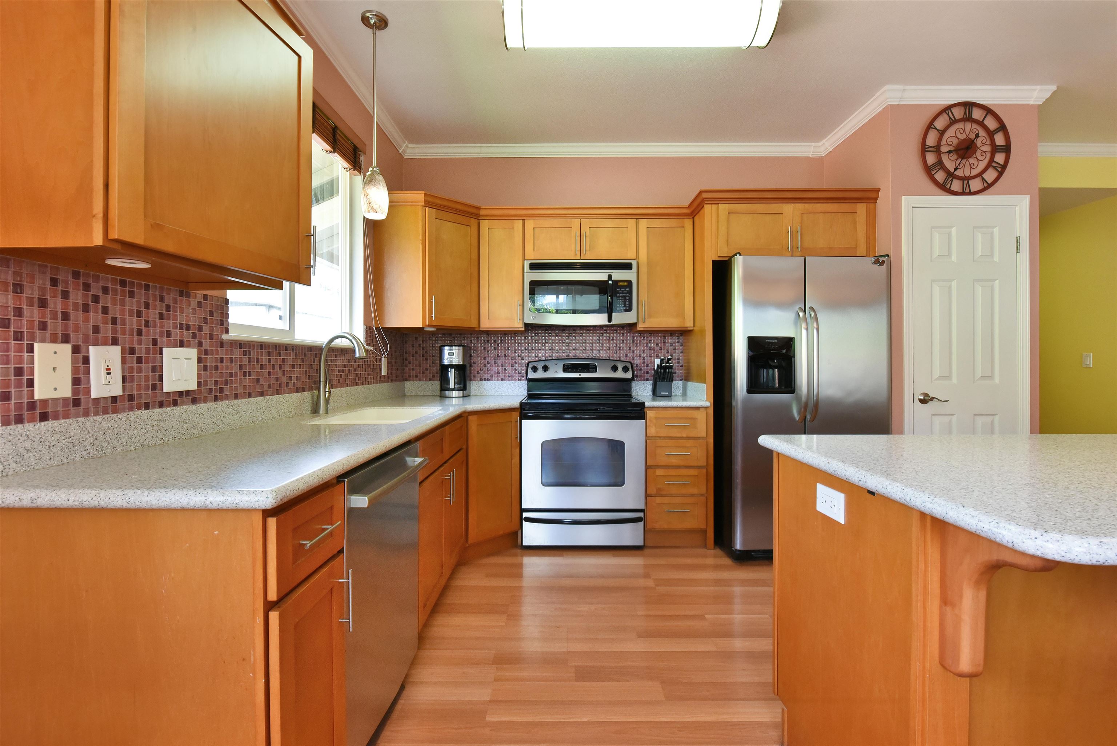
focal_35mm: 16
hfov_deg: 96.7
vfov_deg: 73.8
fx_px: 497
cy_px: 373
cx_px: 558
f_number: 16
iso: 6400
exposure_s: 1/60
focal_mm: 16
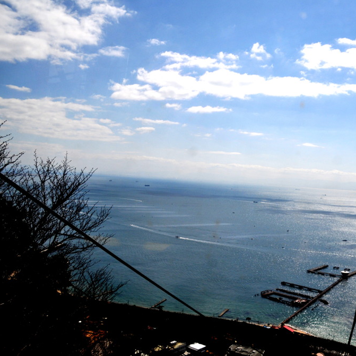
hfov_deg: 45.5
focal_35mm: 35
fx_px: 407
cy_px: 179
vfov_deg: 47.2
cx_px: 269
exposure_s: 1/3200
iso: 200
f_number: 8
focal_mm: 18
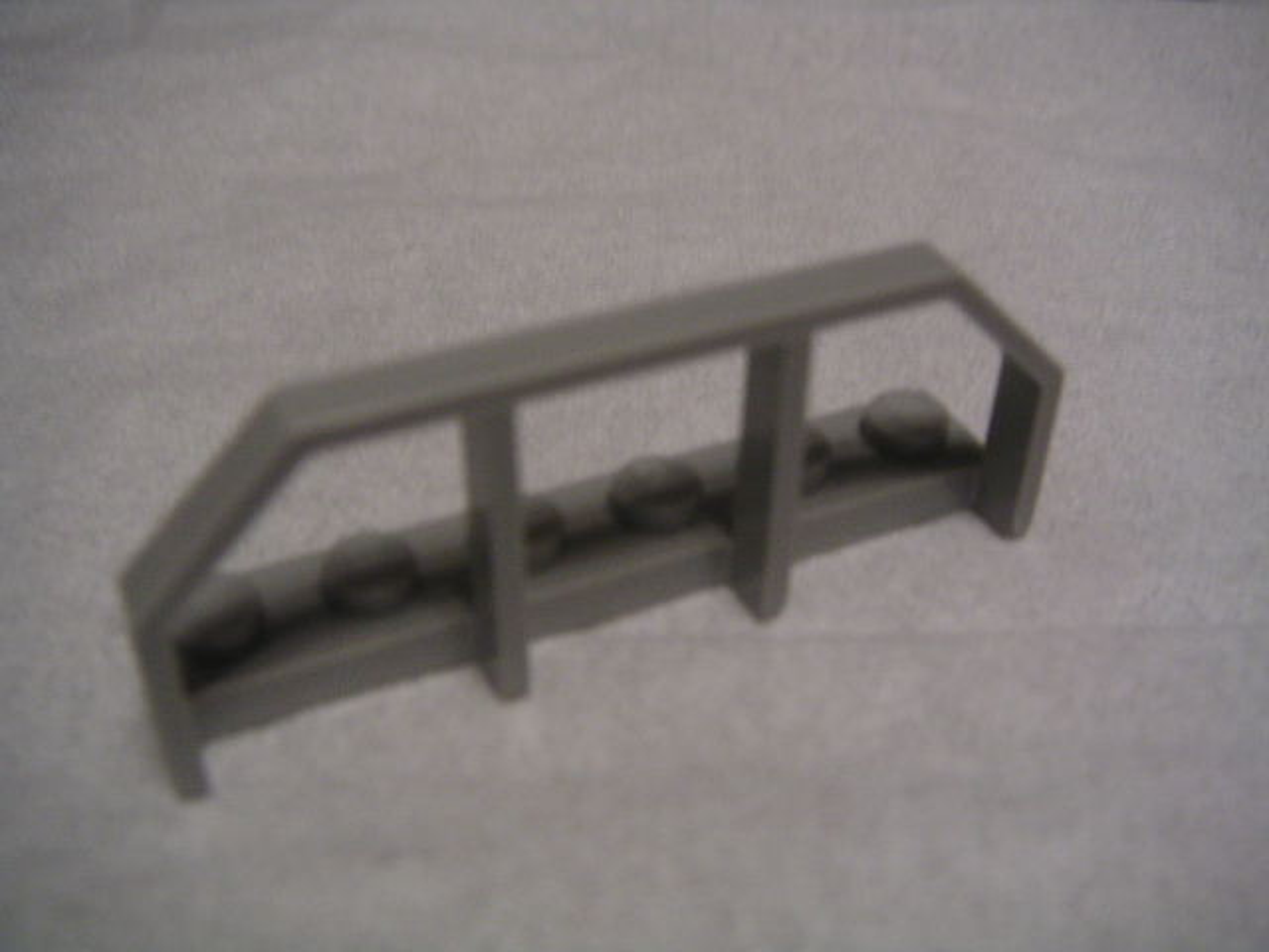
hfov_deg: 49.0
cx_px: 634
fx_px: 1393
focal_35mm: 38
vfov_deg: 37.7
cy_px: 476
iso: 100
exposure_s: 1/8
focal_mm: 6
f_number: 2.8
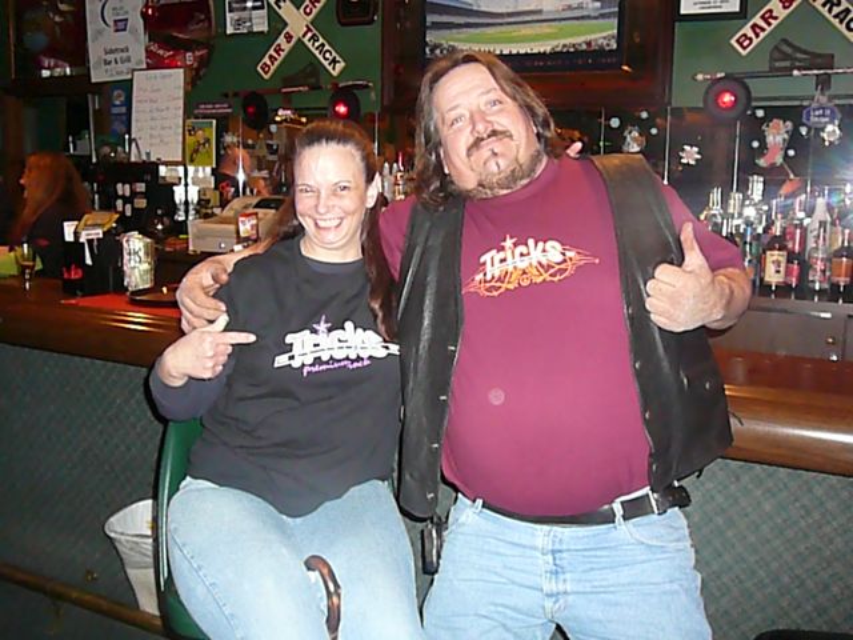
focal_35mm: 35
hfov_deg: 52.6
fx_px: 862
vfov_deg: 40.7
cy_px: 320
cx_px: 426
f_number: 2.8
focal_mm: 5.2
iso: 800
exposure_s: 1/30
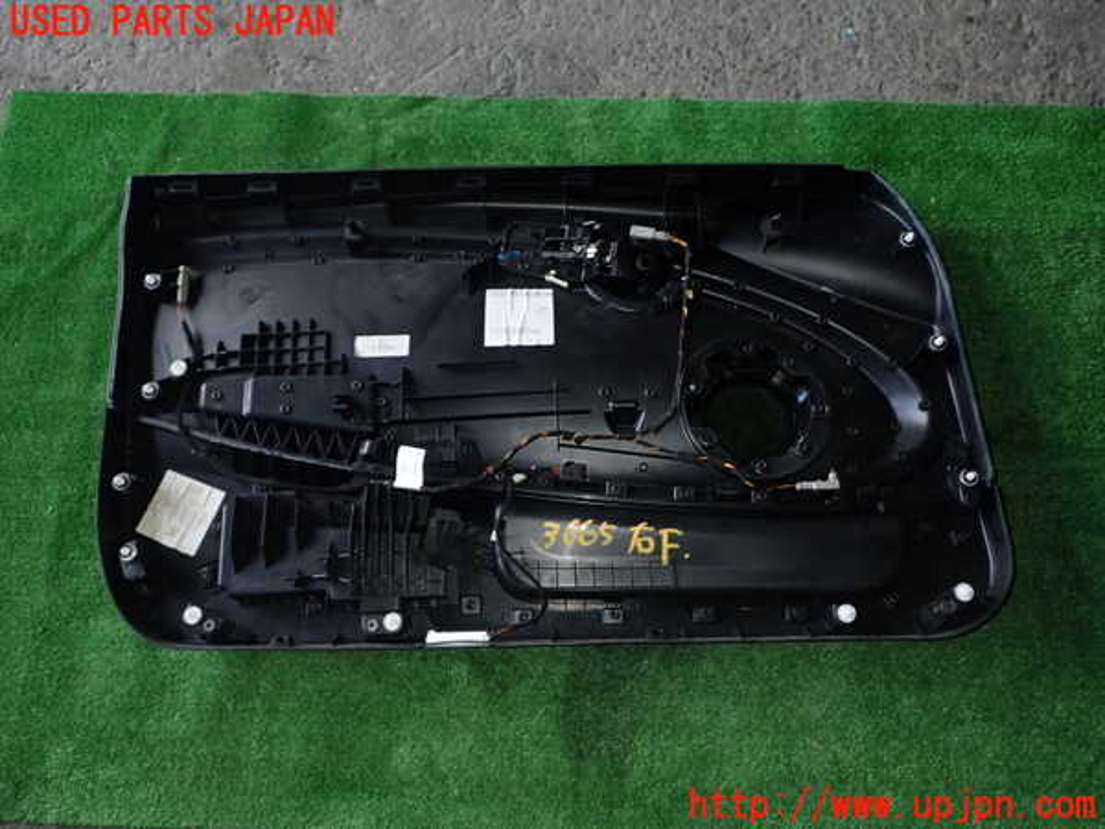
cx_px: 552
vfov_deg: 46.8
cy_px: 414
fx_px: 958
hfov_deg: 60.0
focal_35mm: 30
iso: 320
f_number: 6.3
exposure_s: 1/30
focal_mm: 5.4
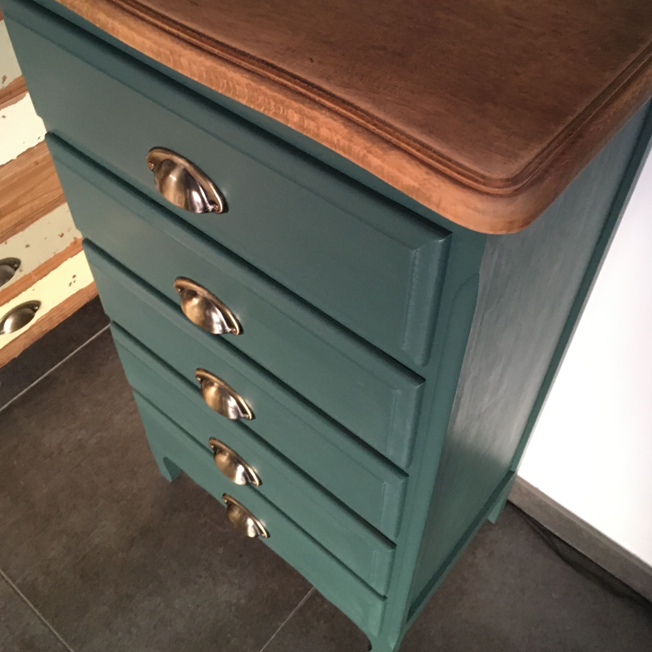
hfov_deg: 47.2
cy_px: 251
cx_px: 323
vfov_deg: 46.9
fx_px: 746
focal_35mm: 35
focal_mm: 4.15
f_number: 2.2
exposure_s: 1/25
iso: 200
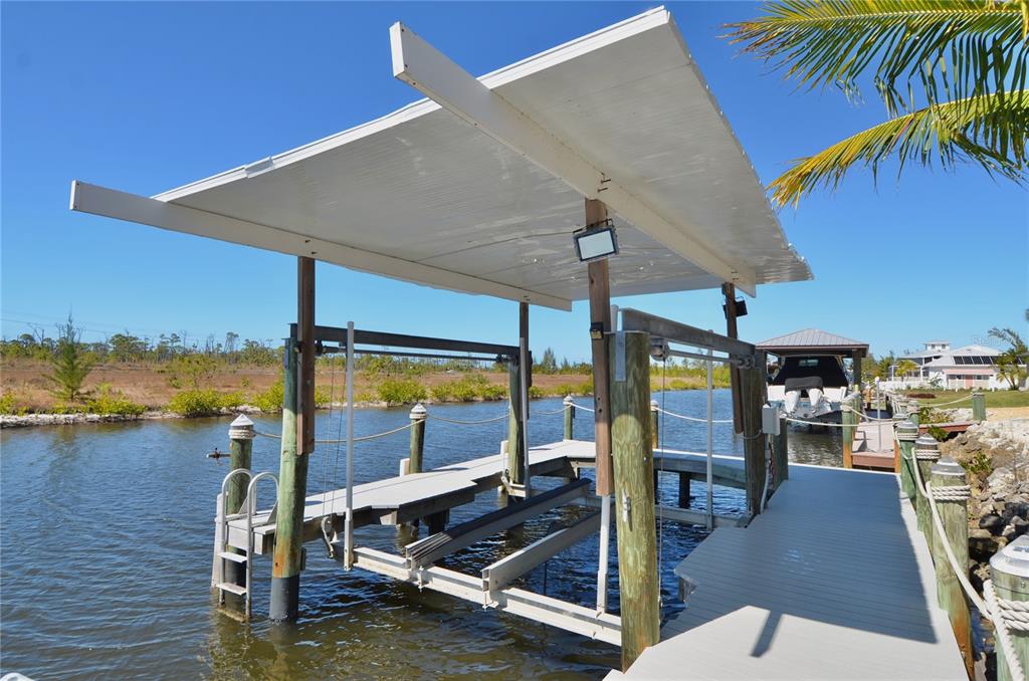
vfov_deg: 36.7
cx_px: 514
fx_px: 1027
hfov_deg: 53.2
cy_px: 340
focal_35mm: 36
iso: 100
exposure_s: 1/250
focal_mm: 24
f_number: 8
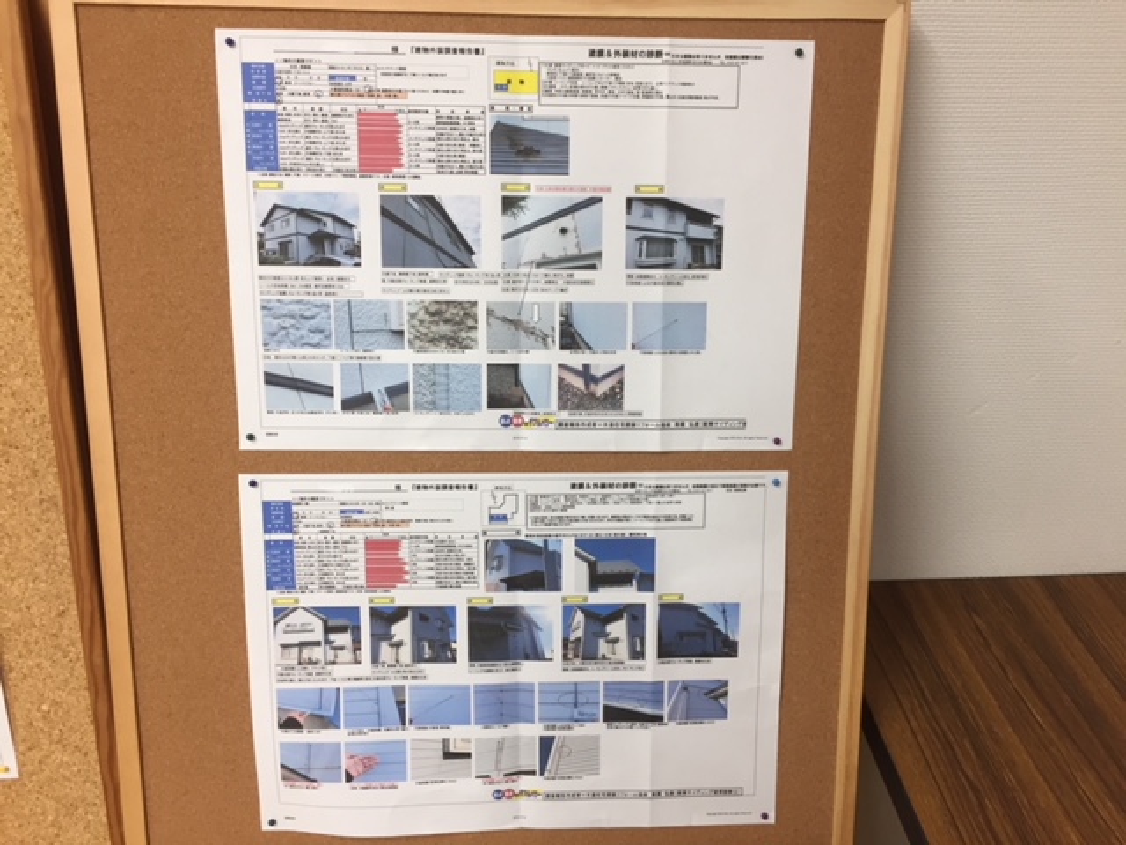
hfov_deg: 61.7
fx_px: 943
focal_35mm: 29
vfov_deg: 48.2
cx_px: 563
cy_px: 422
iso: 32
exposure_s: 1/30
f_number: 2.2
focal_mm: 4.15
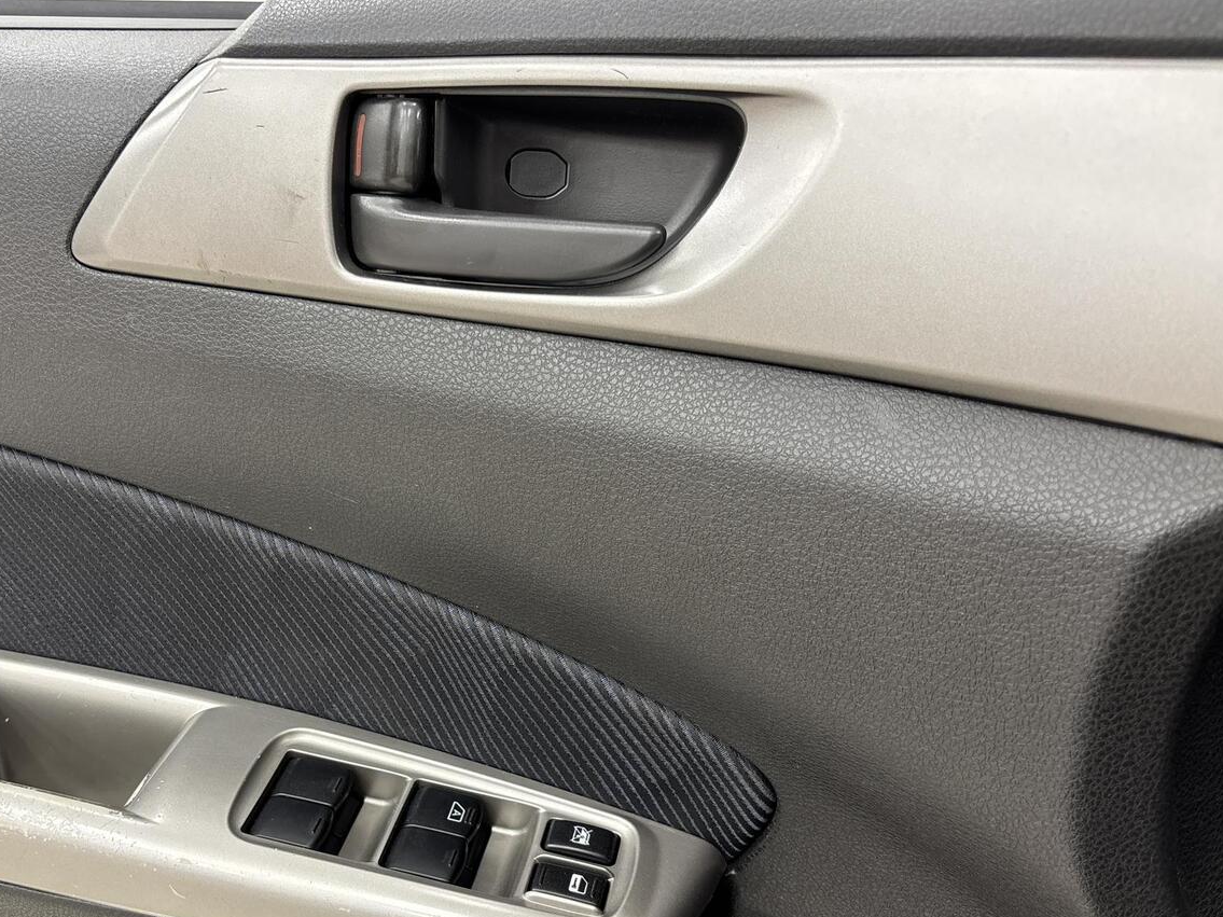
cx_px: 470
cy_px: 558
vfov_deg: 42.7
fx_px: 1166
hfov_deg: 54.8
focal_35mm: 33
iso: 125
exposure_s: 1/50
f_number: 1.6
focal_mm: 5.96
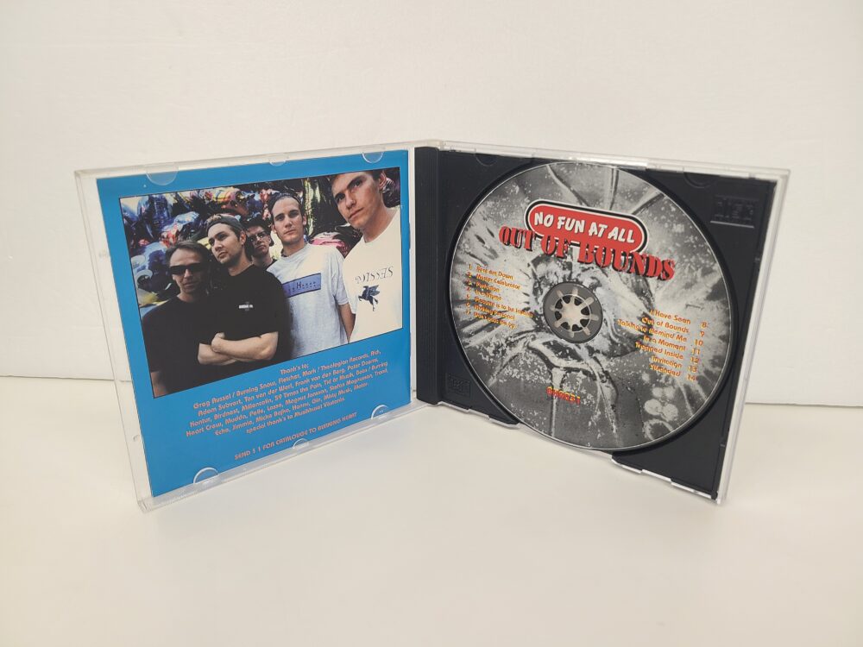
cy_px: 324
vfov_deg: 53.1
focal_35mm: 26
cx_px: 432
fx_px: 648
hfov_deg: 67.3
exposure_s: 1/50
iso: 50
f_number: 1.8
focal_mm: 5.4
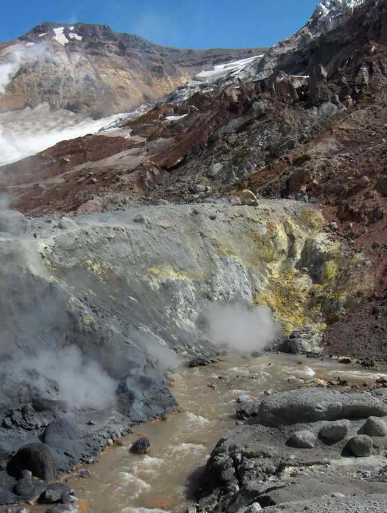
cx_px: 194
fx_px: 580
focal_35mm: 39
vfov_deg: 47.8
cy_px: 256
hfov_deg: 36.9
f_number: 4.8
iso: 100
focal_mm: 8
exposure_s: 1/2083
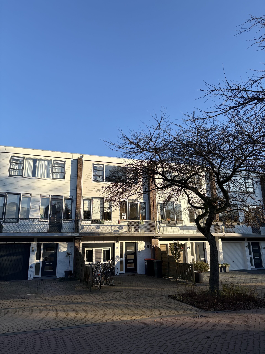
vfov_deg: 67.3
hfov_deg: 53.1
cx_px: 132
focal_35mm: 26
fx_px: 265
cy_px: 177
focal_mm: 5.96
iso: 50
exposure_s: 1/1706
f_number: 1.6
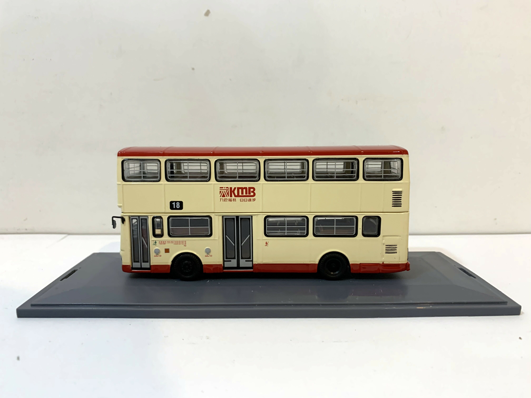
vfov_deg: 53.1
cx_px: 266
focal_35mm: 26
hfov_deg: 67.3
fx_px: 399
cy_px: 199
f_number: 1.8
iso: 160
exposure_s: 1/50
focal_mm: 4.25
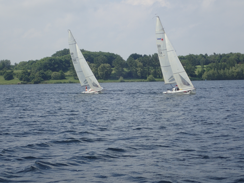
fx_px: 705
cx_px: 122
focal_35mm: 100
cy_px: 92
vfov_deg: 14.8
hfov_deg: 19.6
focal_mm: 18
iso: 100
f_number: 4.9
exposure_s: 1/640
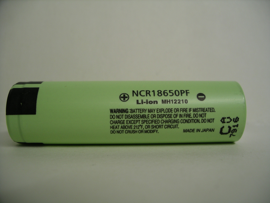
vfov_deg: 38.7
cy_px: 102
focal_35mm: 37
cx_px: 135
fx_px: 289
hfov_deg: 50.1
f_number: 2.8
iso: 64
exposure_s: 1/80
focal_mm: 7.8
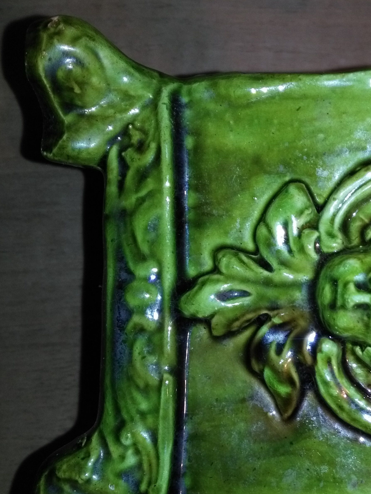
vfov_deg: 38.9
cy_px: 272
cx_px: 314
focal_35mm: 49
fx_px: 700
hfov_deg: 28.8
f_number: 2
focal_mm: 2.96
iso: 226
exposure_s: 1/30
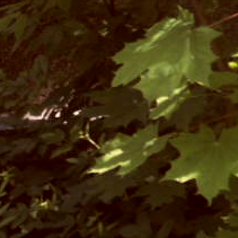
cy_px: 24
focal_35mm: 137
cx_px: -310
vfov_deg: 12.6
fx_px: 1066
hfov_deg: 11.0
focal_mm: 5.3
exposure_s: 1/125
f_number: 3.4
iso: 80
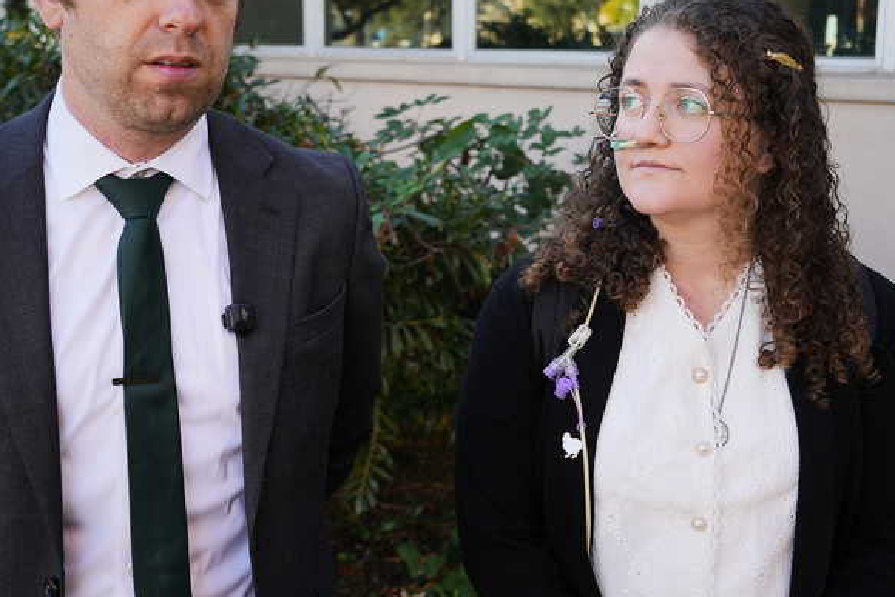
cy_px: 312
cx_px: 492
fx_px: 1318
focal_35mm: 53
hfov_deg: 37.5
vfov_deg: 25.5
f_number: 4.5
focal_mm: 30
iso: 100
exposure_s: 1/125
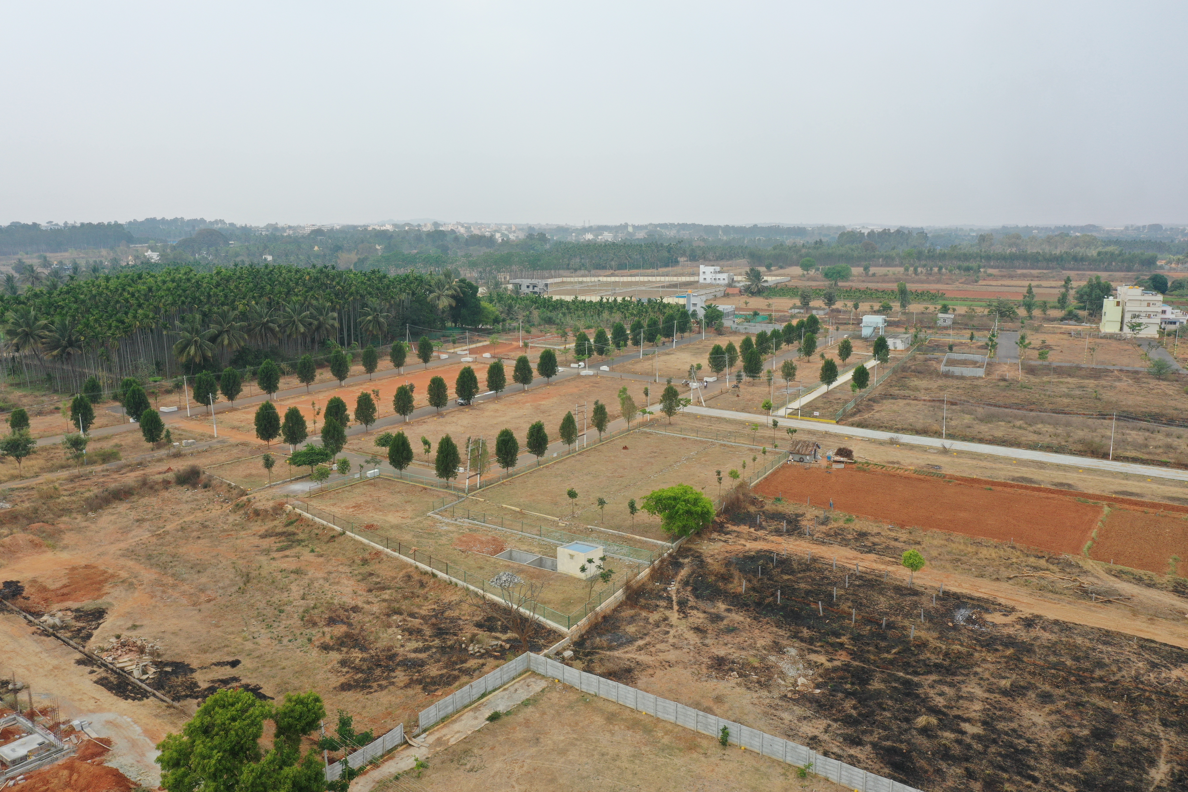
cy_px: 396
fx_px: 924
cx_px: 594
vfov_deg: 46.4
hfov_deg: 65.5
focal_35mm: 28
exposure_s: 1/320
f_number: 5.6
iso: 100
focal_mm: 10.26
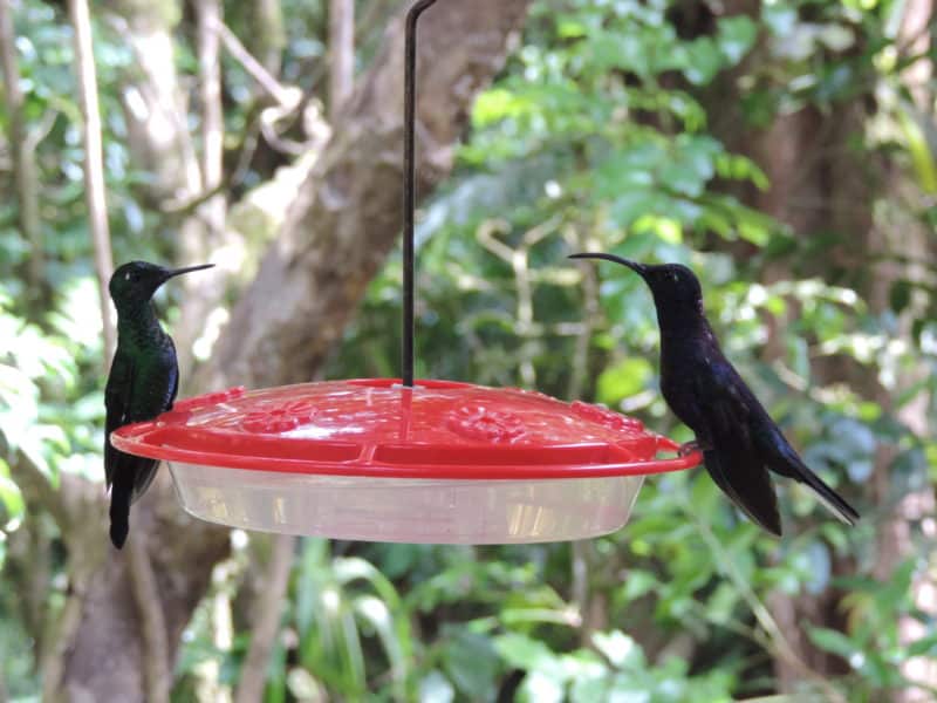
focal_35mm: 170
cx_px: 468
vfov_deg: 8.7
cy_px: 352
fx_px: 4602
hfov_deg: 11.6
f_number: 4.5
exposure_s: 1/80
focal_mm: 30.3
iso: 400
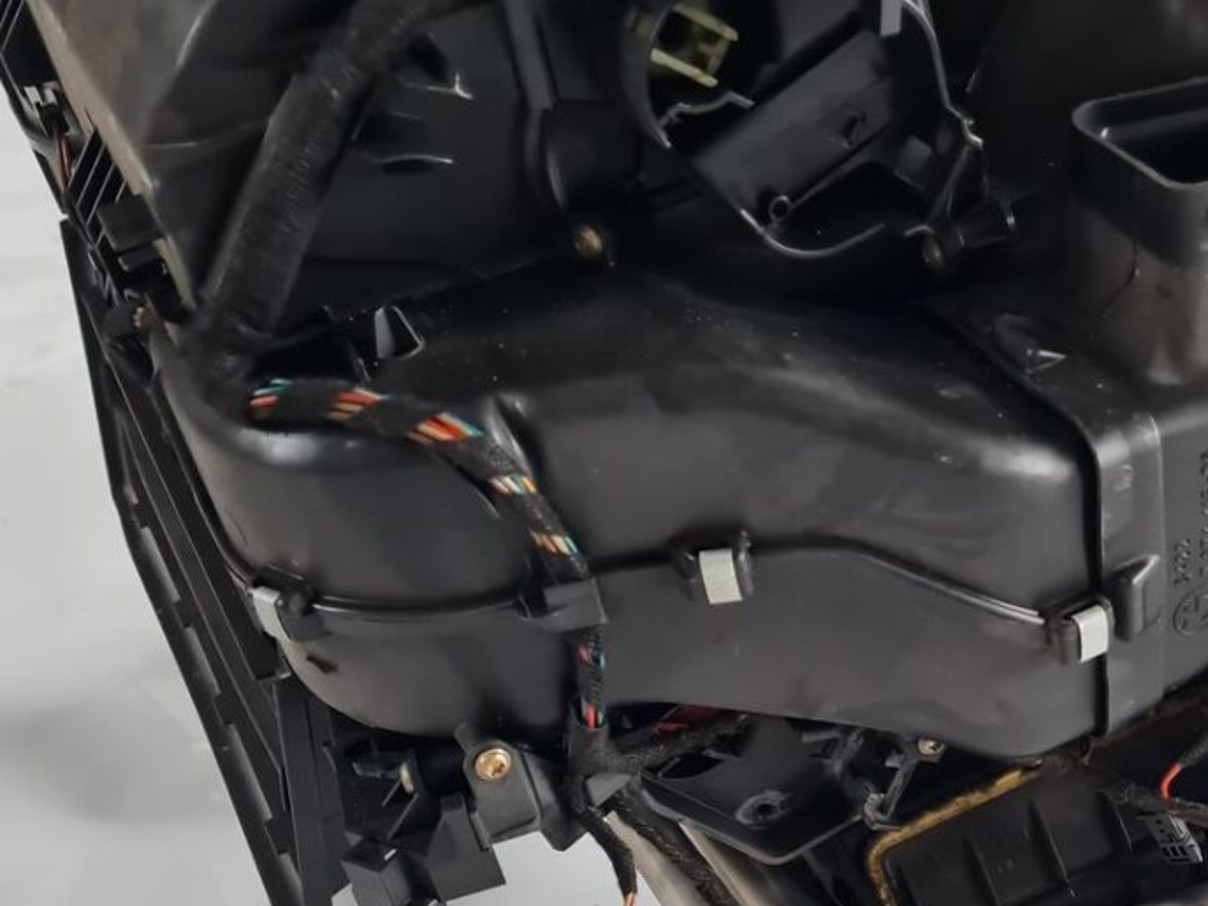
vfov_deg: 26.3
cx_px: 782
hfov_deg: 35.9
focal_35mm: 53
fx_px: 1849
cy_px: 864
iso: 250
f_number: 1.8
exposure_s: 1/100
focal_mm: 5.4
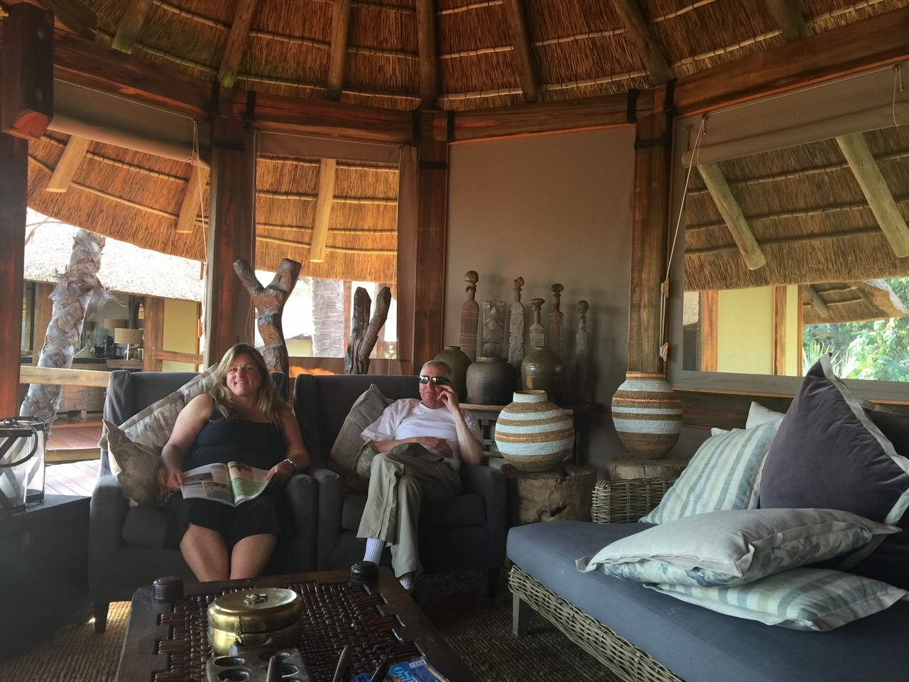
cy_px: 341
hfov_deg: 61.7
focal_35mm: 29
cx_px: 454
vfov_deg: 48.2
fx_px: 762
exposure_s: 1/33
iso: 50
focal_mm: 4.15
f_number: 2.2
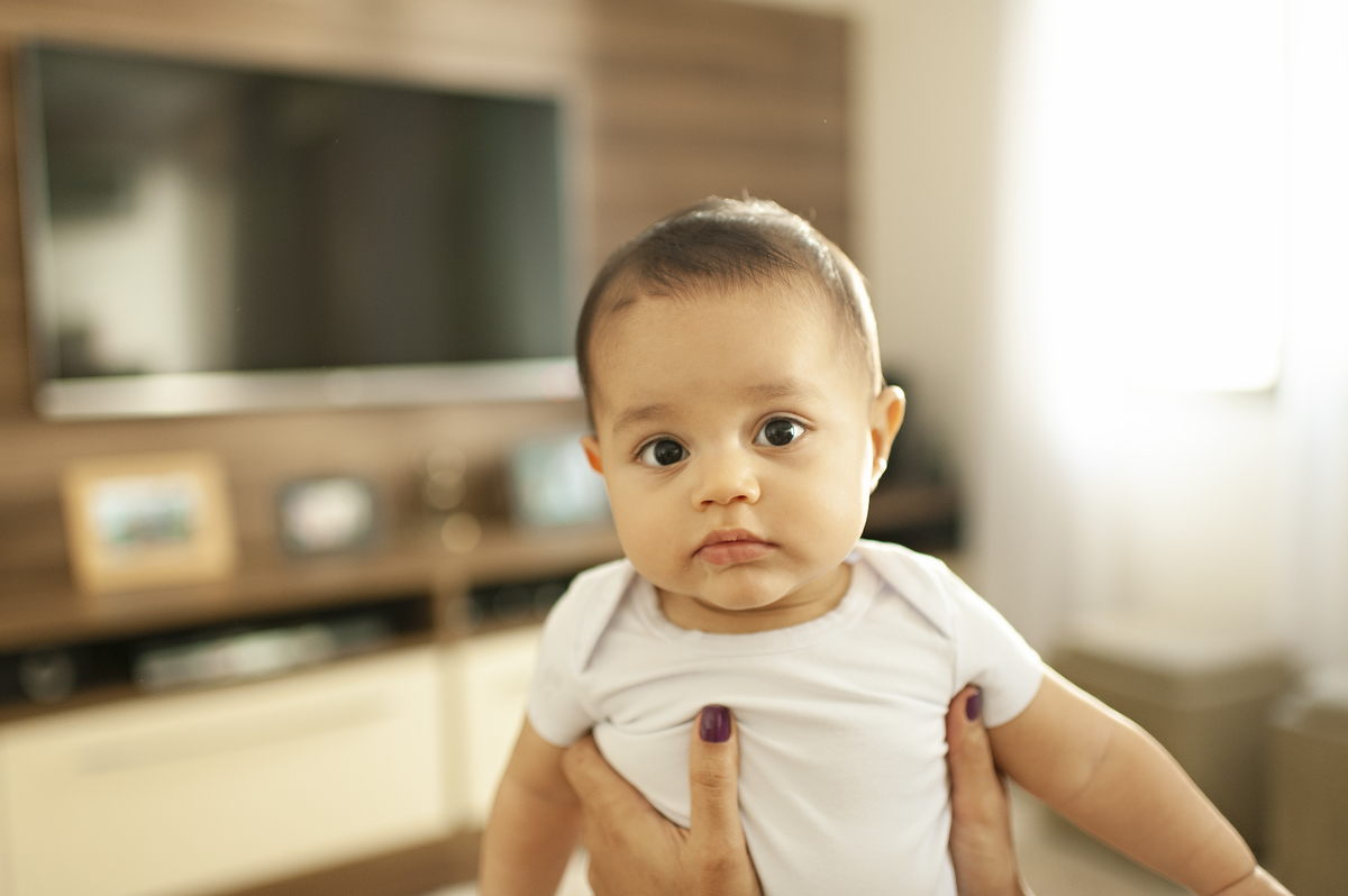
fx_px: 1309
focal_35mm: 35
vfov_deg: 37.8
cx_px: 674
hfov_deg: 54.5
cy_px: 448
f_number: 2
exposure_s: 1/125
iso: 800
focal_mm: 35
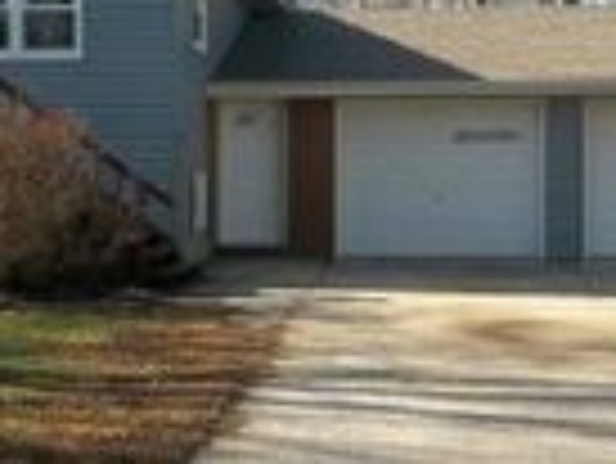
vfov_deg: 21.6
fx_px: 1211
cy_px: 189
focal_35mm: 68
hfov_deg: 28.4
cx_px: 229
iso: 80
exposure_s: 1/400
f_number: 3.5
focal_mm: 4.9
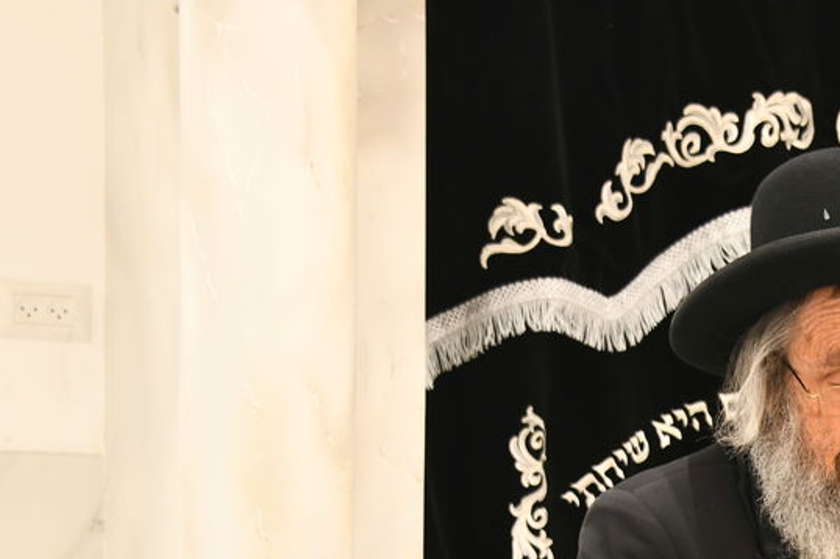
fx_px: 3521
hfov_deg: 13.3
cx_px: 971
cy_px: 583
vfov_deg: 9.0
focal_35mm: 151
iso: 1250
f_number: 5.6
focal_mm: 58
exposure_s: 1/100
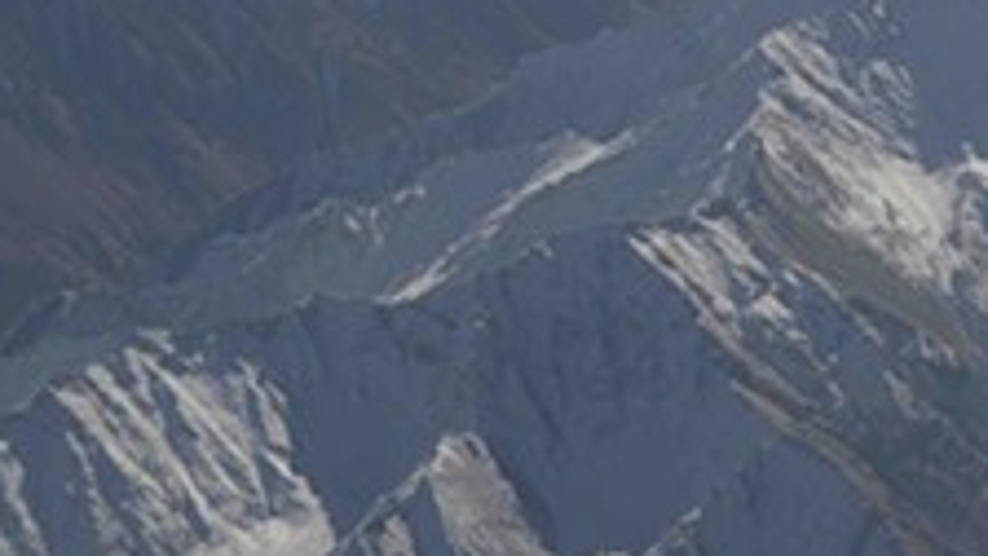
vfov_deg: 5.8
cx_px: 1089
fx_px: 5475
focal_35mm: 209
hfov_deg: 10.2
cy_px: 71
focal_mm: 70
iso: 80
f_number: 8
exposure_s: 1/500
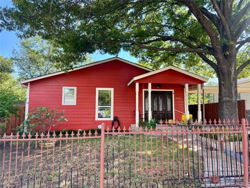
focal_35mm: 24
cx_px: 125
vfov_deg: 56.8
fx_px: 173
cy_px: 94
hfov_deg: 71.6
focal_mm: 6.76
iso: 80
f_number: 1.78
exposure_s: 1/436
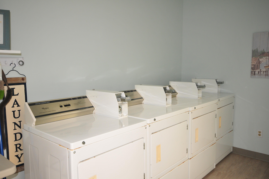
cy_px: 90
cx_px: 134
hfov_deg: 62.0
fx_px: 224
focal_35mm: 30
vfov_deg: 43.5
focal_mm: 20
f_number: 5.6
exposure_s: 1/125
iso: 640
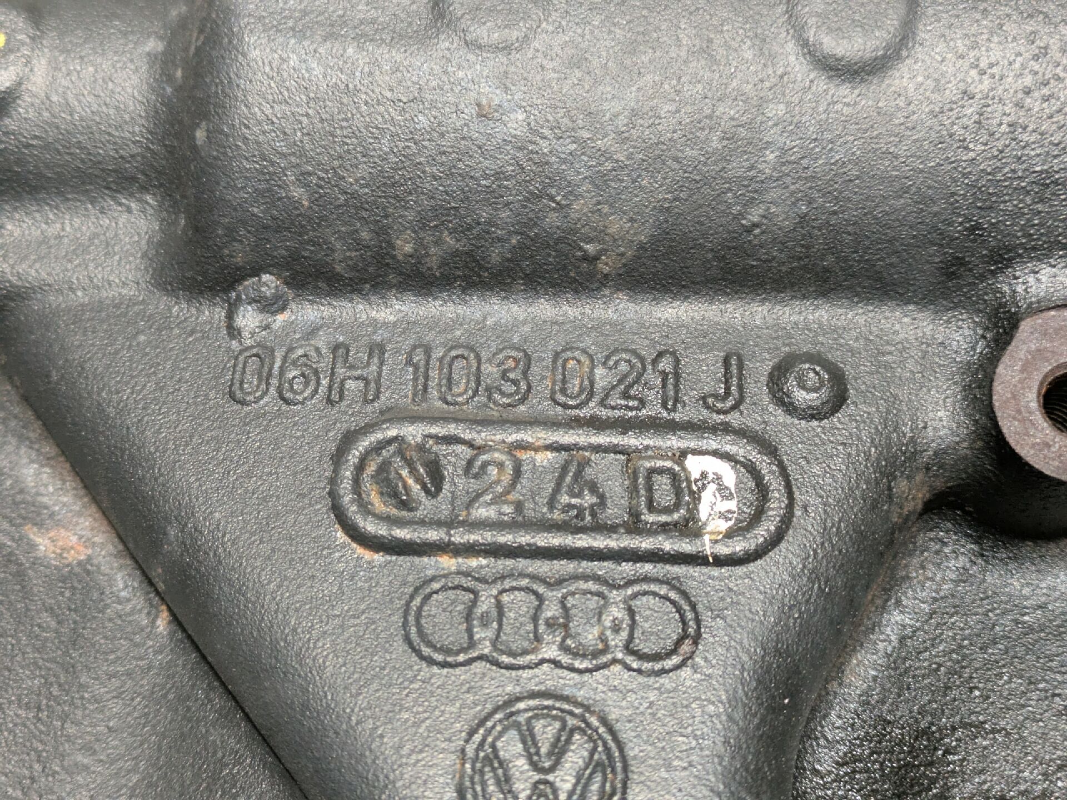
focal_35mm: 51
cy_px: 400
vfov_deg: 28.6
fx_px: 1572
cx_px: 534
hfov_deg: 37.5
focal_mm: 5.43
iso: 418
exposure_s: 1/50
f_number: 1.89
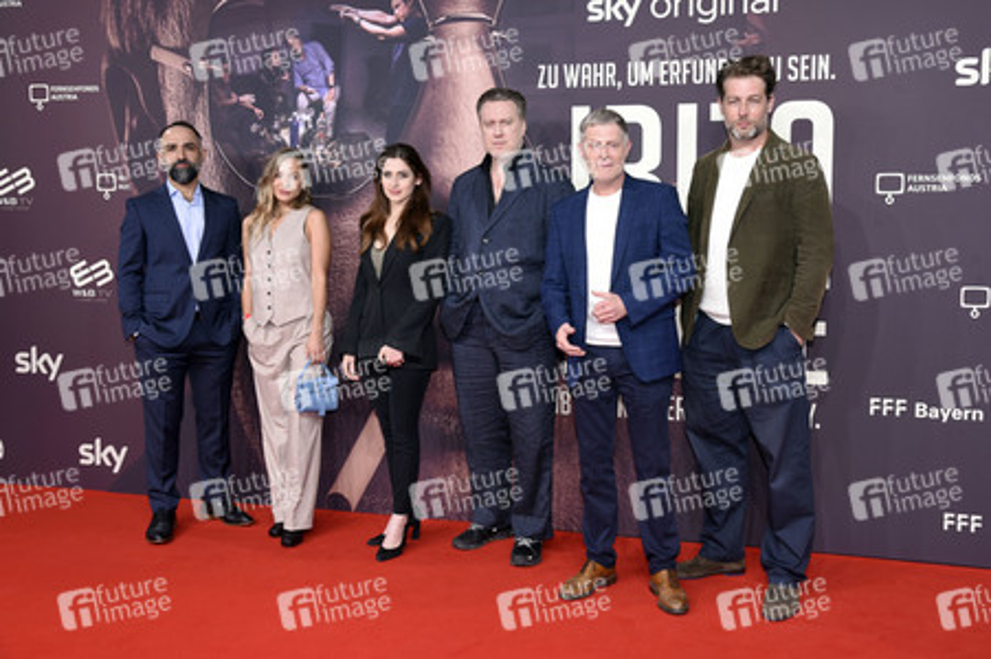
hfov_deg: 50.7
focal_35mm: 38
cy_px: 330
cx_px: 496
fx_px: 1045
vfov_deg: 35.0
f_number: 8
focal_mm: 38
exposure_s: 1/160
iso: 500
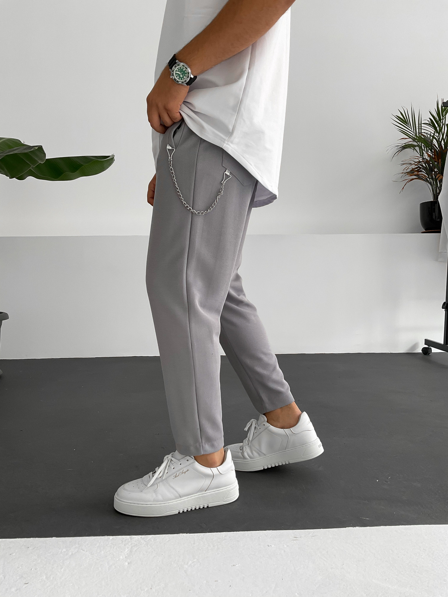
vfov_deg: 61.7
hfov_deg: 48.2
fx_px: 500
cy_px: 298
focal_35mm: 29
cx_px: 224
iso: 50
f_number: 1.8
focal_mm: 3
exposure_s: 1/120
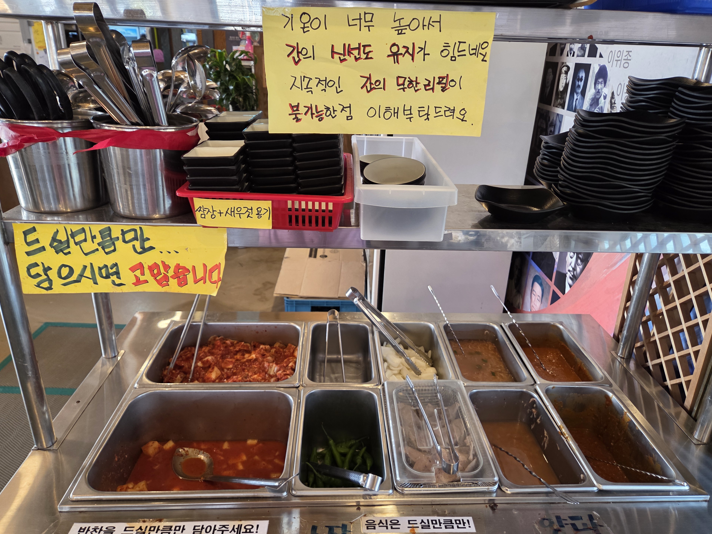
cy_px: 264
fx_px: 494
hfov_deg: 71.6
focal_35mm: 24
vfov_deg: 56.8
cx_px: 368
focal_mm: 5.4
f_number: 1.8
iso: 320
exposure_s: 1/120
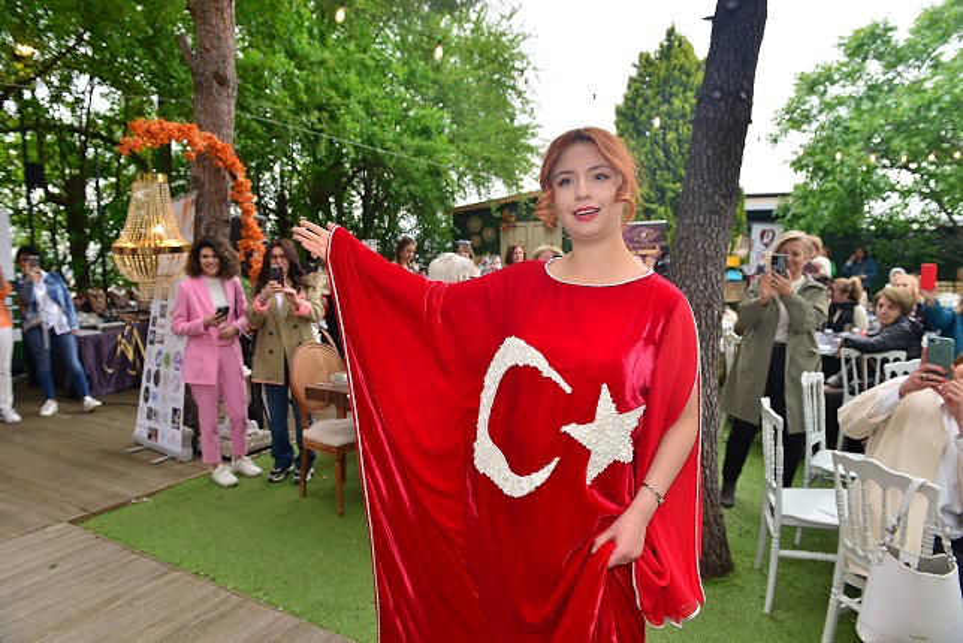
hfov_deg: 73.7
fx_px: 642
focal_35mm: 24
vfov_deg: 53.2
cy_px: 322
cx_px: 482
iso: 100
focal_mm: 24
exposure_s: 1/125
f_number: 5.6
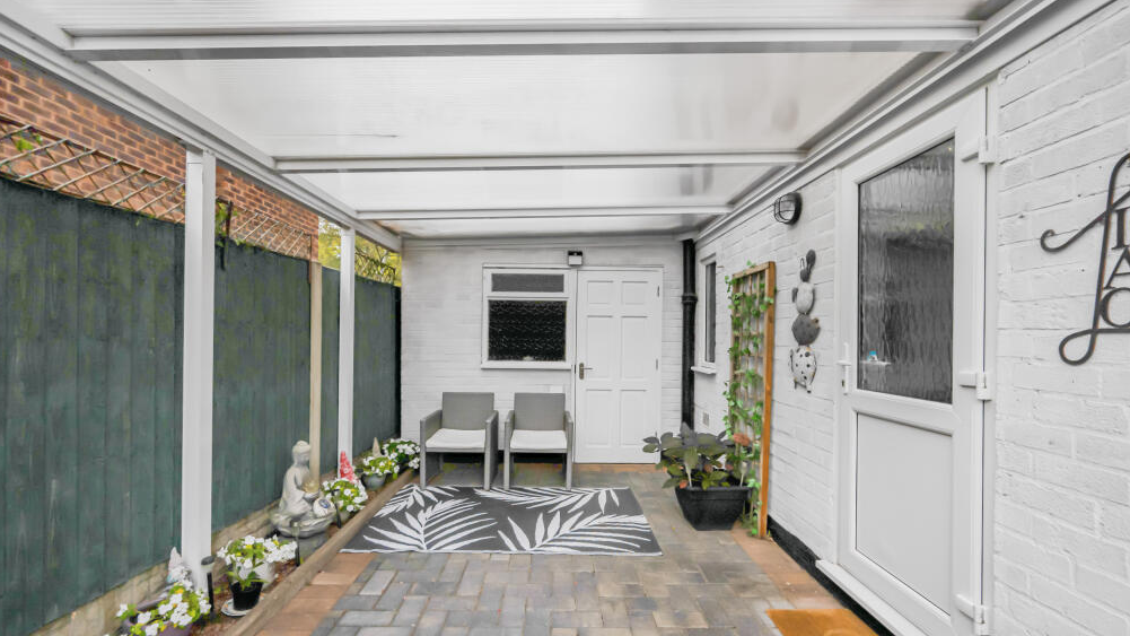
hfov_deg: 103.0
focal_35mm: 15
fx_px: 449
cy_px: 326
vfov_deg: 70.5
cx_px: 562
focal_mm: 14
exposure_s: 1/2000
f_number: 7.1
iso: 400
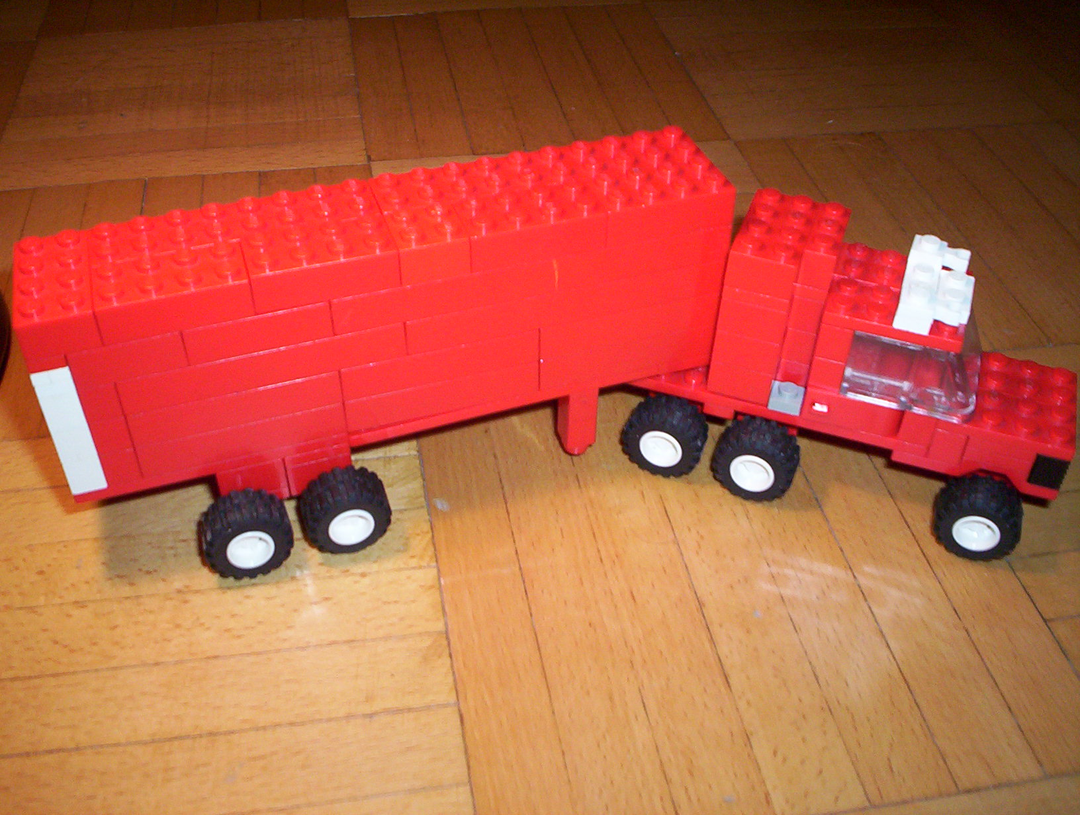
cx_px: 540
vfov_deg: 37.9
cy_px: 408
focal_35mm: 38
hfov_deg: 48.9
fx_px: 1188
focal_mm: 4.99
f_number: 4.5
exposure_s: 1/60
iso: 140
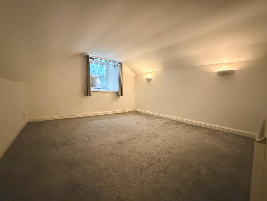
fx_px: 108
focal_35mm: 14
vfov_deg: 85.7
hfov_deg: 102.1
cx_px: 134
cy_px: 100
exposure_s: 1/50
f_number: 2.2
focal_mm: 2.22
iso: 1250
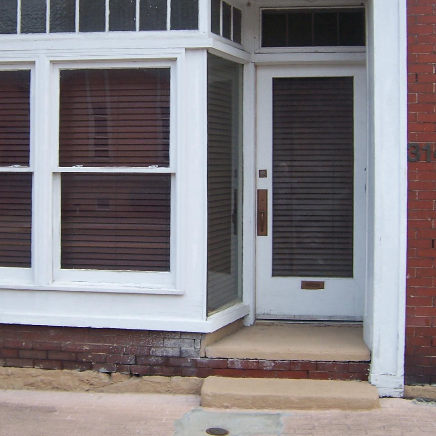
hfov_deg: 35.1
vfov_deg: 35.2
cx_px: 155
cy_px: 170
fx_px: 684
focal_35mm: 48
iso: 80
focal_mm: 5.5
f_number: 3.4
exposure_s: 1/90
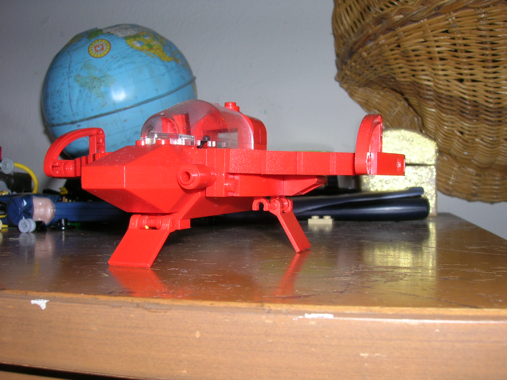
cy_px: 190
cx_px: 254
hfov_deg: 51.4
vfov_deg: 39.7
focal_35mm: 36
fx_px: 527
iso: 50
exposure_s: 1/60.1
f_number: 4.9
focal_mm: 6
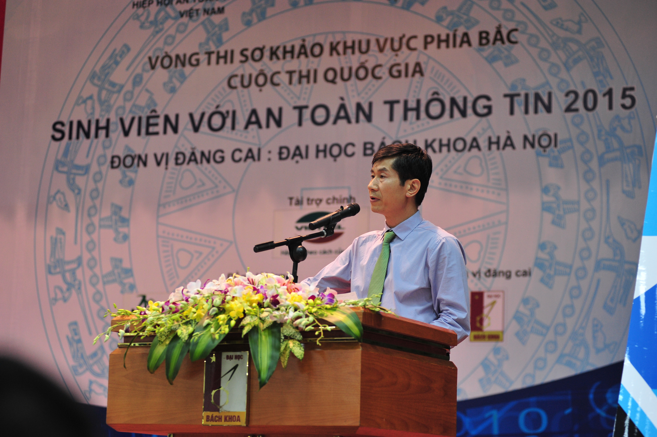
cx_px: 328
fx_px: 1459
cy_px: 218
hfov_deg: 25.4
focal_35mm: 80
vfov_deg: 17.0
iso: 1600
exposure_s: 1/80
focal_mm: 80
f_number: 4
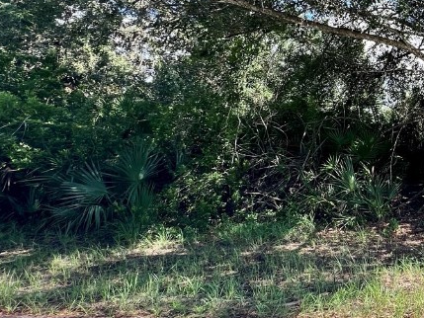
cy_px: 97
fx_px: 380
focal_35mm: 31
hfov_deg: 43.1
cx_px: 482
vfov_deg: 44.5
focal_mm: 1.57
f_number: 1.8
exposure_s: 1/238
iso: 32
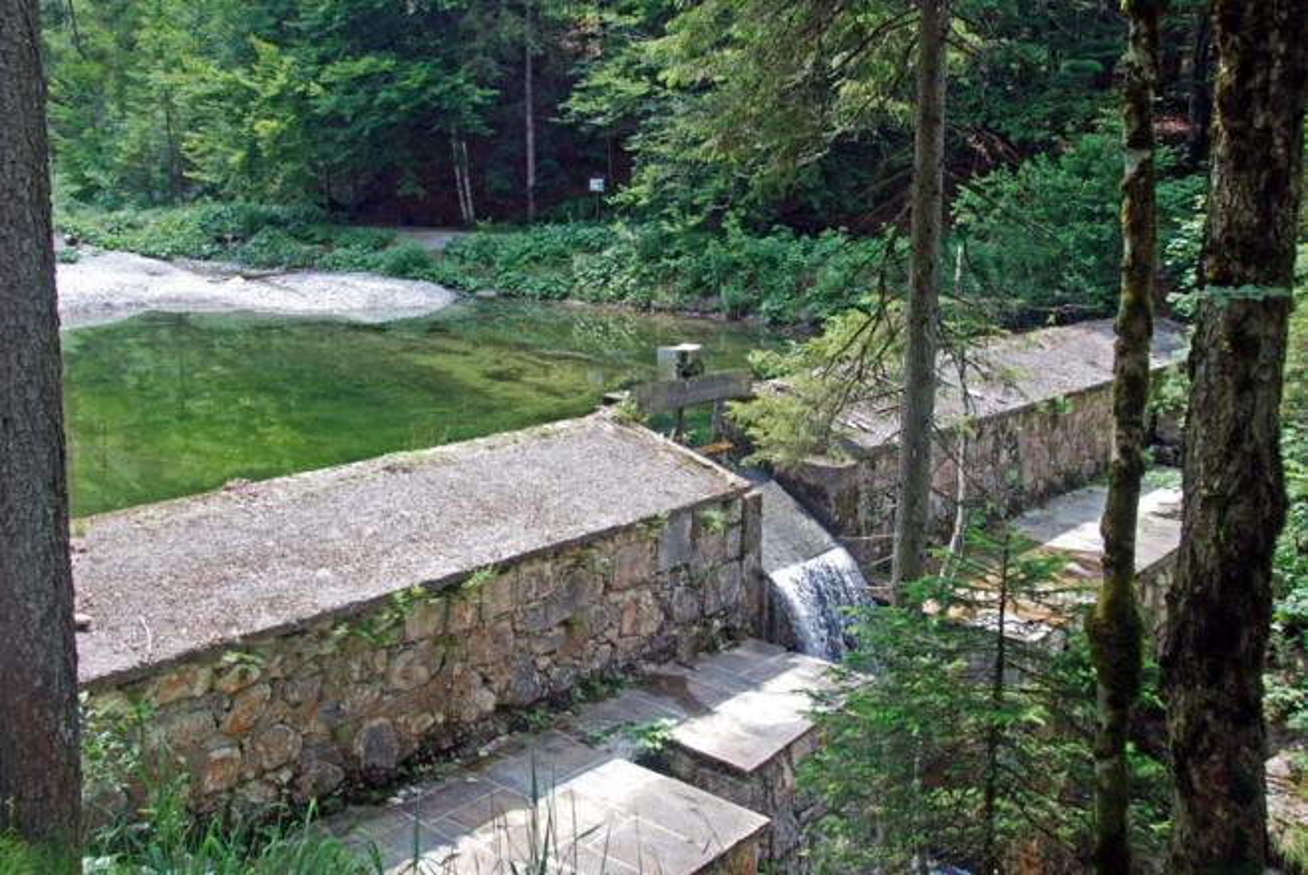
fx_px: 1309
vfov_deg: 36.9
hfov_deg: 53.1
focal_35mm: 36
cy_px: 438
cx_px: 654
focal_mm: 24
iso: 160
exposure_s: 1/100
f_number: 5.6
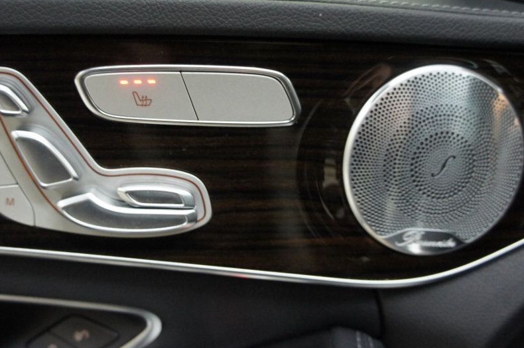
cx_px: 228
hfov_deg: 54.3
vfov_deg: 37.7
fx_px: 509
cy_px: 158
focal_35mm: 35
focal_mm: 18
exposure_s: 1/50
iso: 1600
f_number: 3.5
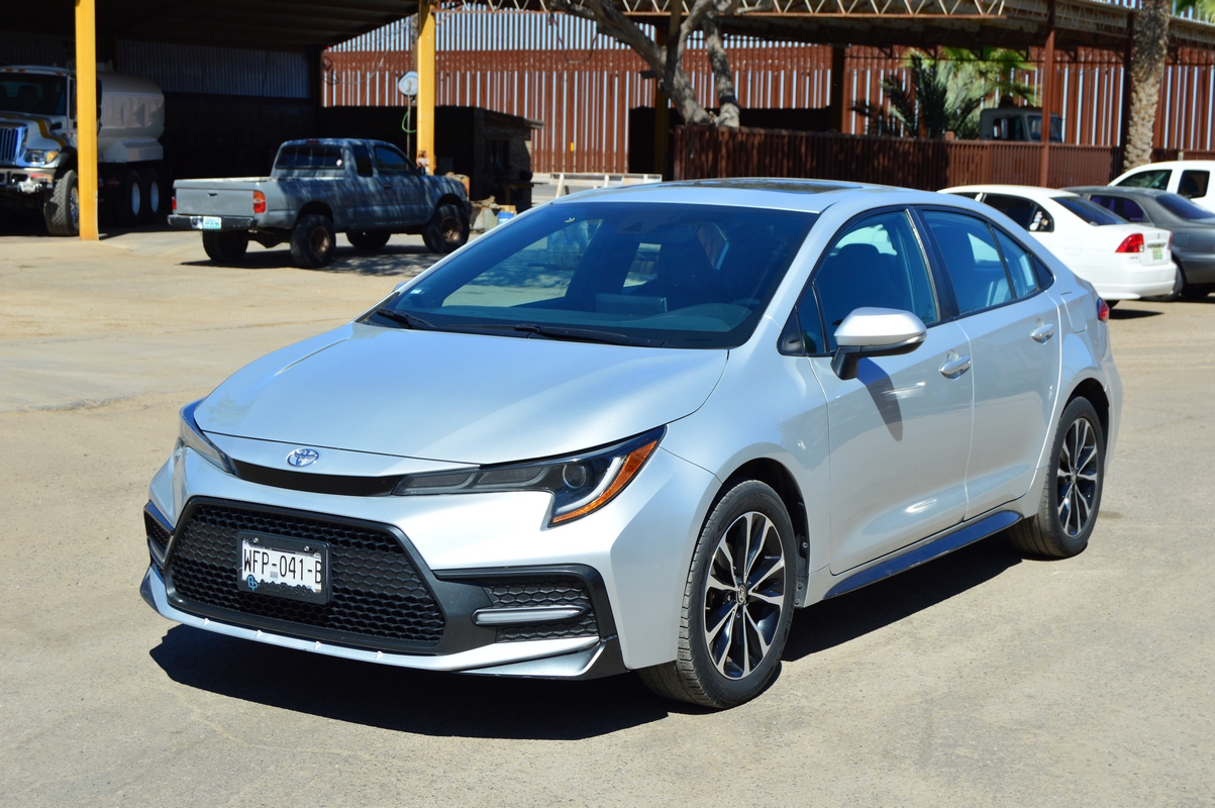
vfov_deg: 23.7
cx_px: 608
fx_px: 1922
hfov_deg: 35.1
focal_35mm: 57
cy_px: 404
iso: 200
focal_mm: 38
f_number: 7.1
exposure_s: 1/800
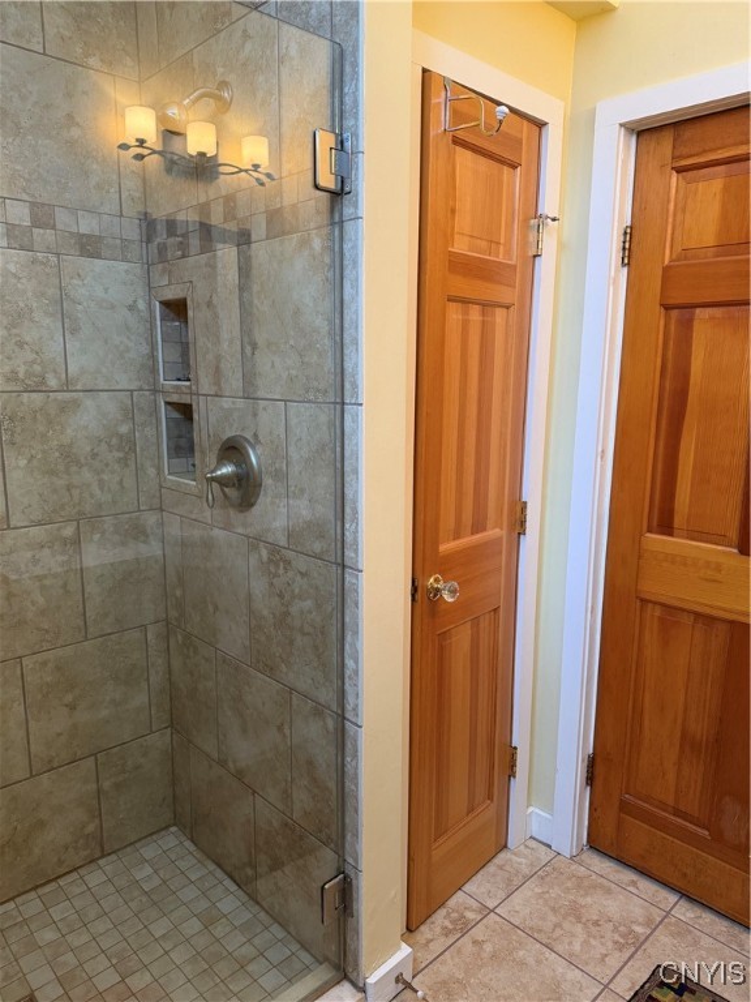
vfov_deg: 71.6
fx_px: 694
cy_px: 501
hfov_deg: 56.8
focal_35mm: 24
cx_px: 376
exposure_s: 1/60
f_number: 1.78
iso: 320
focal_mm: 6.76
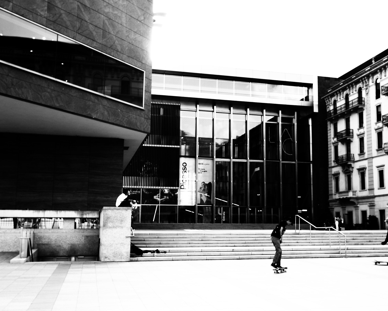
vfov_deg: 36.5
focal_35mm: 41
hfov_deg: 44.6
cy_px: 156
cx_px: 231
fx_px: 471
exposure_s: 1/125
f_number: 7.1
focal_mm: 24
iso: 100
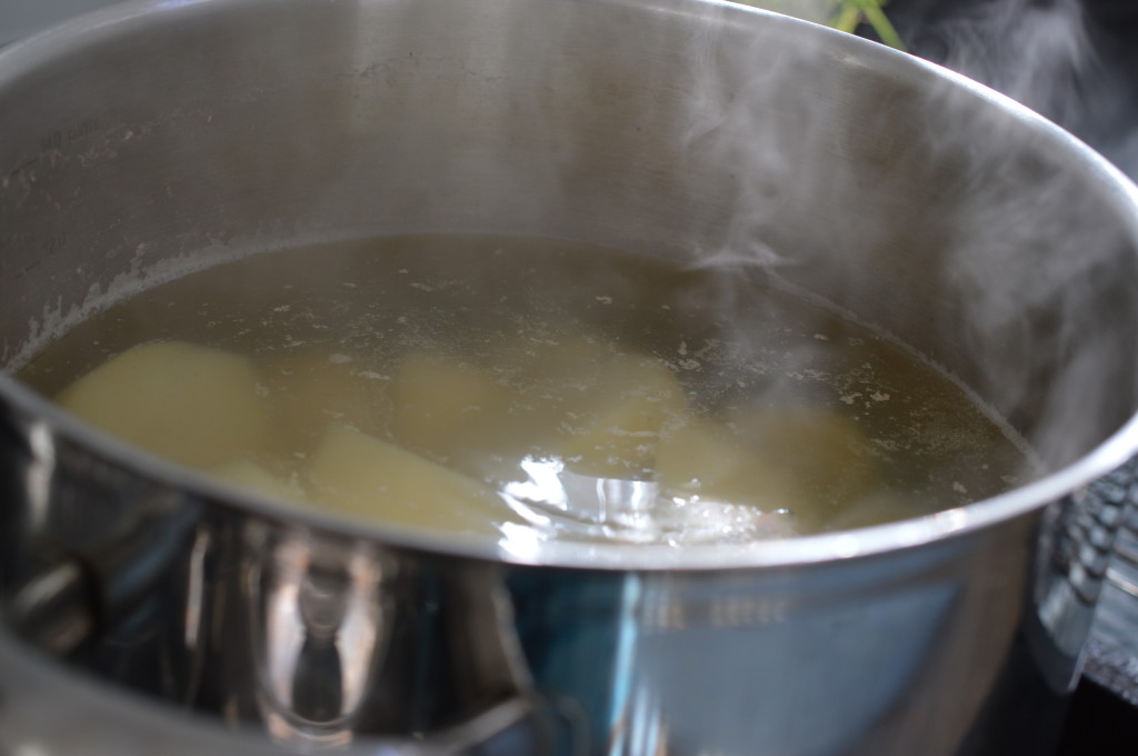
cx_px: 569
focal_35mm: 60
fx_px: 1894
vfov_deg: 22.6
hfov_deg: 33.4
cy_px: 378
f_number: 5.6
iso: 180
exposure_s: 1/125
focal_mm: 40
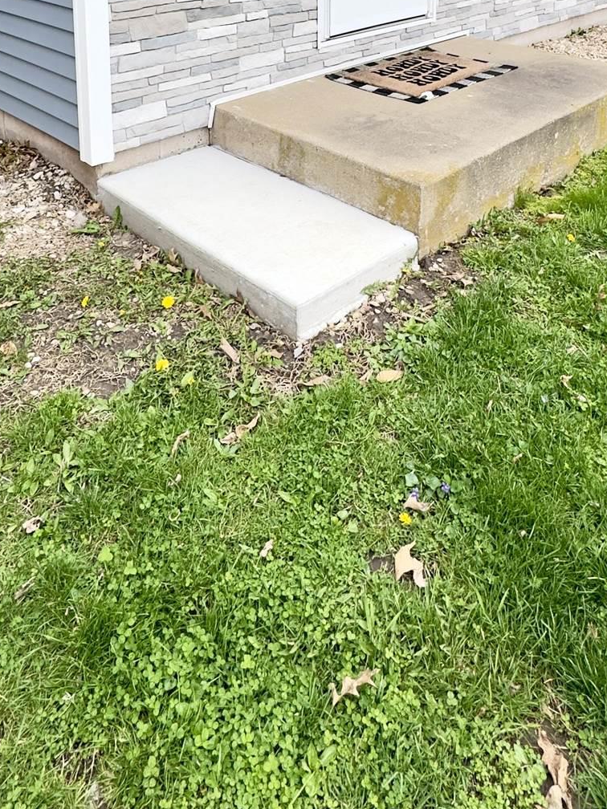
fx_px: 748
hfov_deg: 44.2
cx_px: 309
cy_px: -11
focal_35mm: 32
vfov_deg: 46.8
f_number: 2.2
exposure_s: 1/142
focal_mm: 2.22
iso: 40
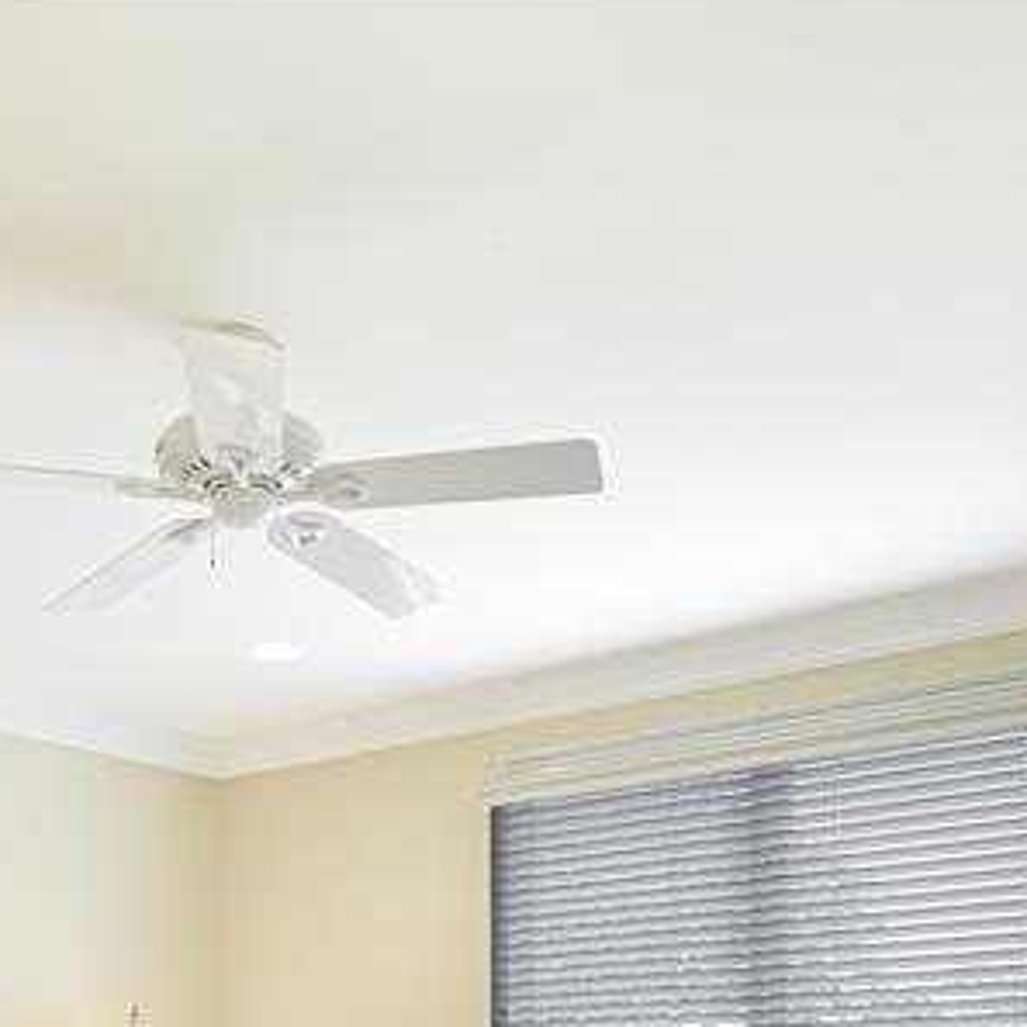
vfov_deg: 34.6
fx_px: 1376
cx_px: 456
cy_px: 1158
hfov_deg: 40.9
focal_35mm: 41
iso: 320
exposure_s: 1/8
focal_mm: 14
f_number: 5
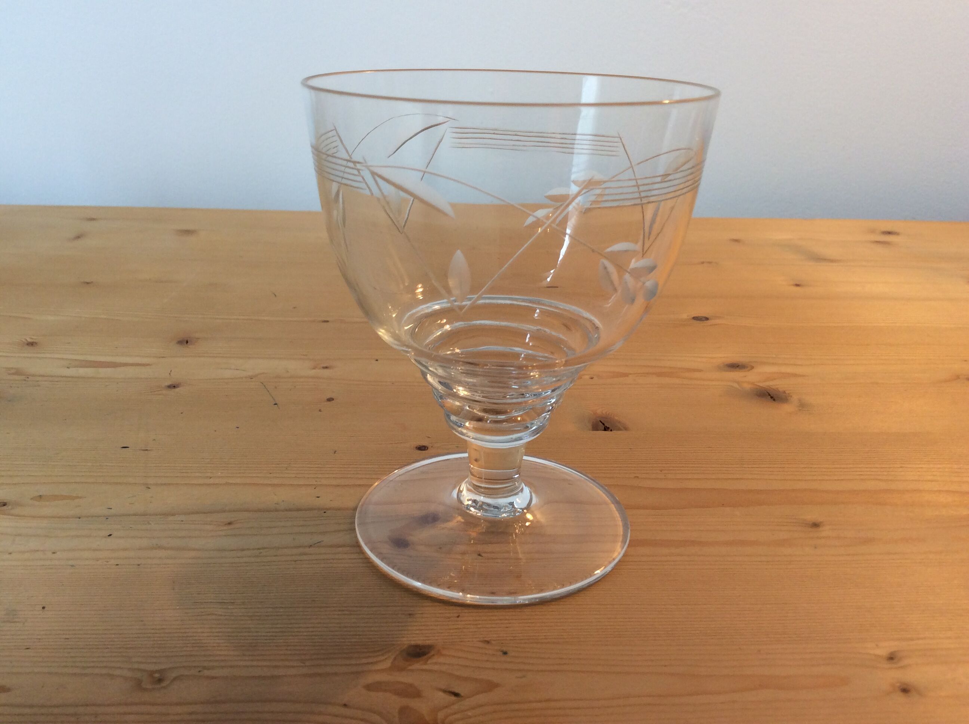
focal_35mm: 32
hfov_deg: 56.9
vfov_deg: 44.1
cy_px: 362
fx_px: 894
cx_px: 484
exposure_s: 1/33
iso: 40
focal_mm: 3.3
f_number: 2.4
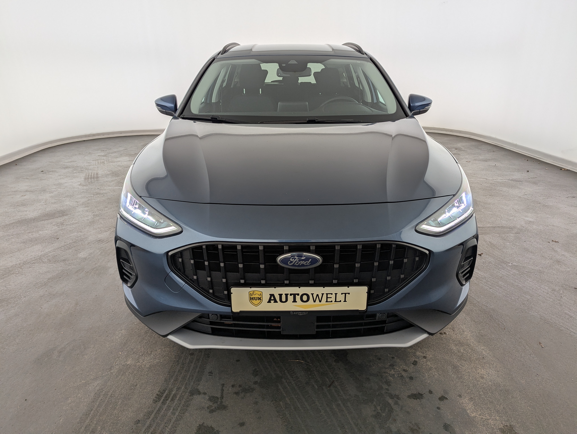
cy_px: 217
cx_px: 288
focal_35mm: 24
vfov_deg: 56.9
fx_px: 401
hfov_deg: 71.5
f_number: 1.85
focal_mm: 6.81
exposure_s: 1/204
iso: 35
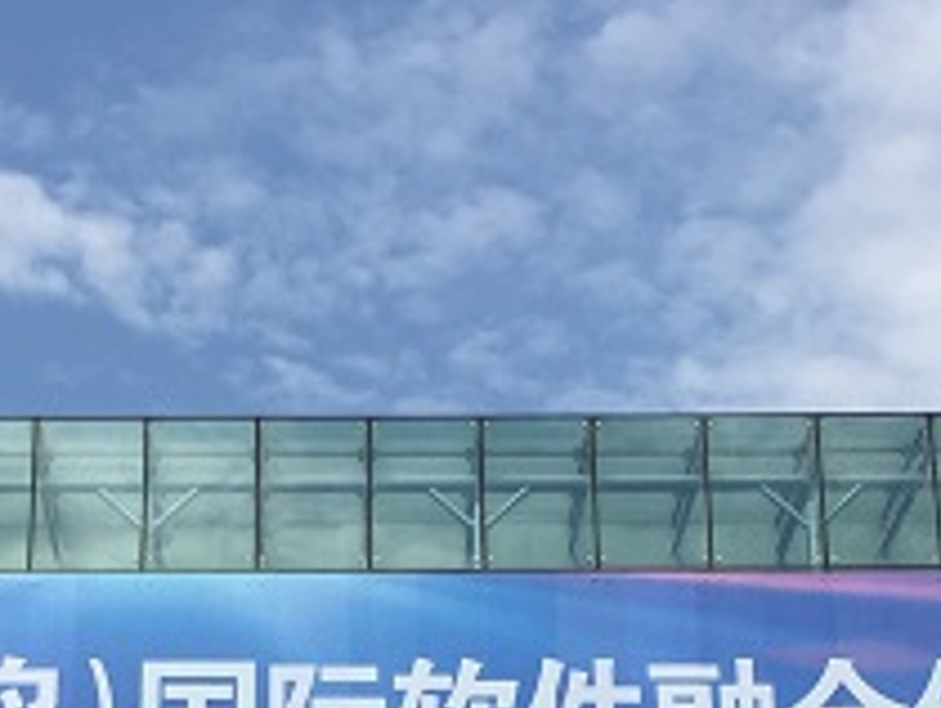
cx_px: 276
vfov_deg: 15.8
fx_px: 2449
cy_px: 874
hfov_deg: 21.6
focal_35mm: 90
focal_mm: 4.15
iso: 32
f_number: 2.2
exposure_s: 1/2825
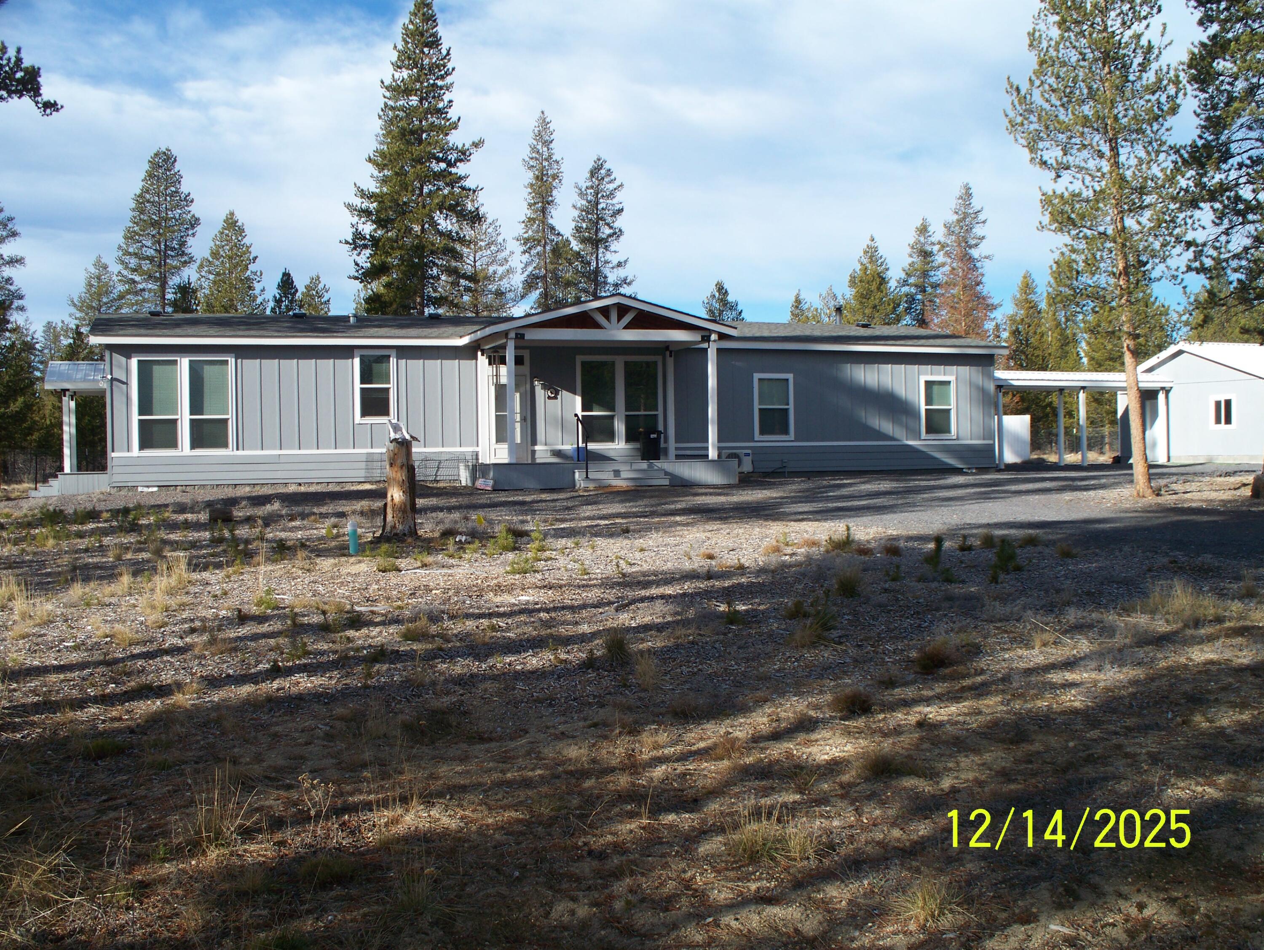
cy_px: 475
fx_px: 1315
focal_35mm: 36
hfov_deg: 51.3
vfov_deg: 39.7
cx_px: 632
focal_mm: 7.54
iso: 64
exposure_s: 1/250
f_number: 5
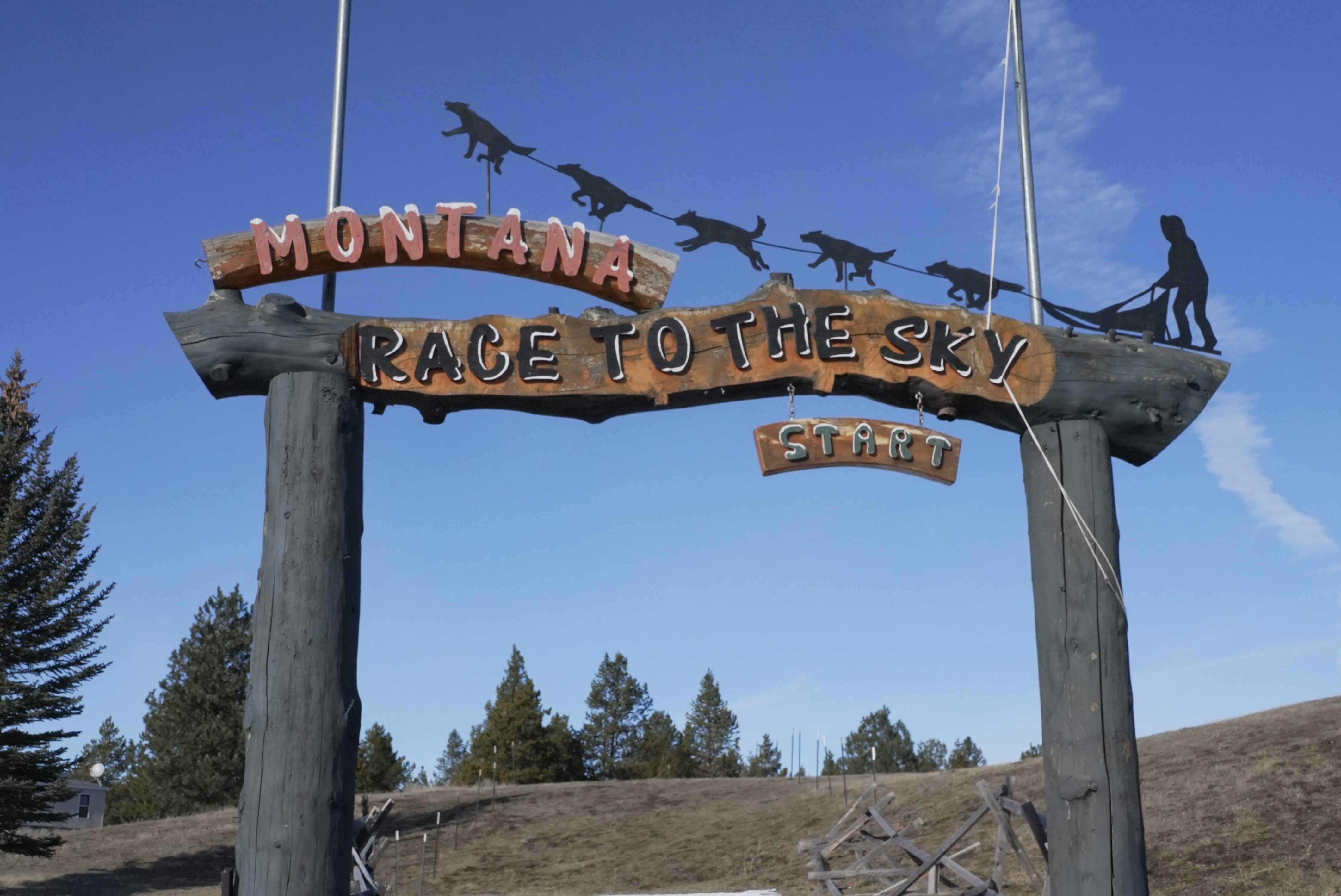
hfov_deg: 46.4
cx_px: 670
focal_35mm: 42
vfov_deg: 31.9
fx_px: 1565
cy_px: 448
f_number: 13
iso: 5000
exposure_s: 1/6400
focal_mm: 42
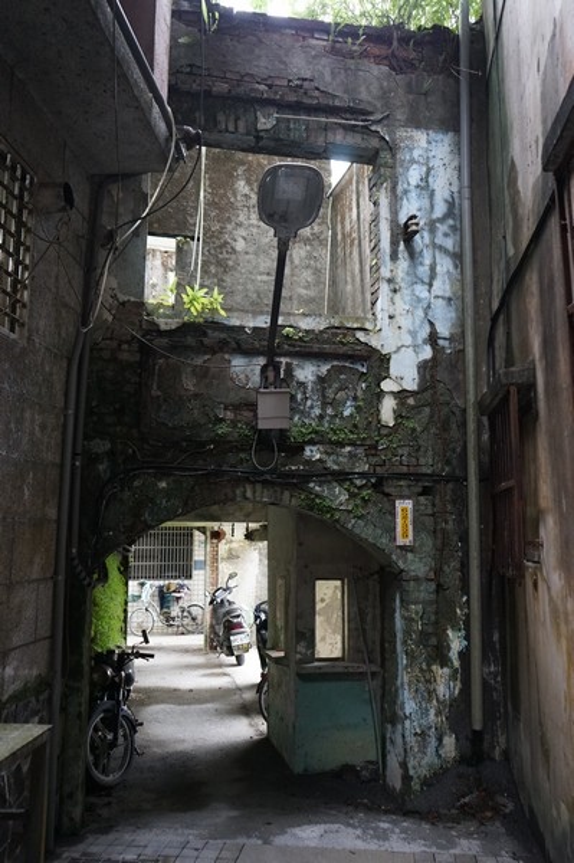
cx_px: 287
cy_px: 432
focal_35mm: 28
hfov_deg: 46.3
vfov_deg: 65.5
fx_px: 671
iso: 2500
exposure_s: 1/160
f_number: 3.5
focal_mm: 28
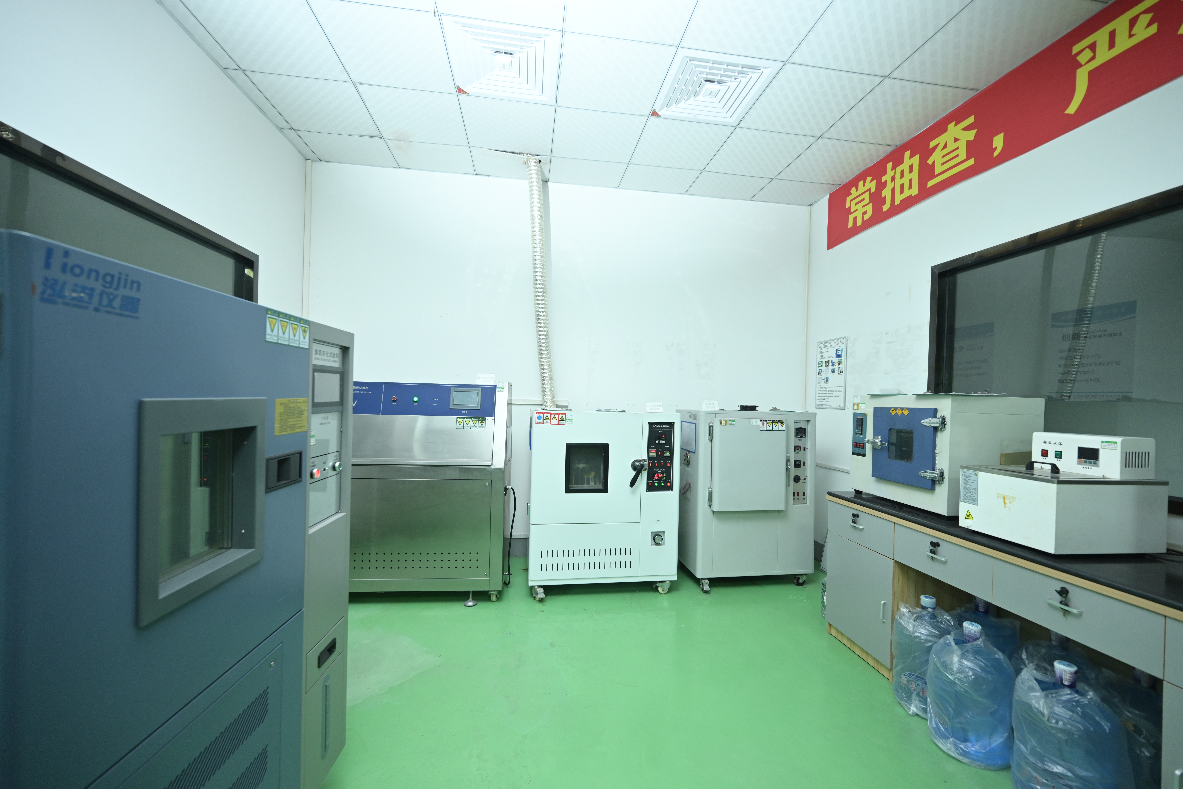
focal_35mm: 14
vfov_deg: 81.2
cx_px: 592
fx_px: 460
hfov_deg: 104.3
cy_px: 394
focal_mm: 14
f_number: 4
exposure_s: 1/100
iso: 1000
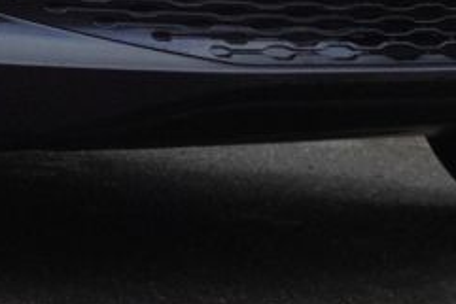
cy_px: -542
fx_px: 4284
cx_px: -85
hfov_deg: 6.1
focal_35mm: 338
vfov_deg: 4.0
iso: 500
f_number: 4.5
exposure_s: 1/200
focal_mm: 34
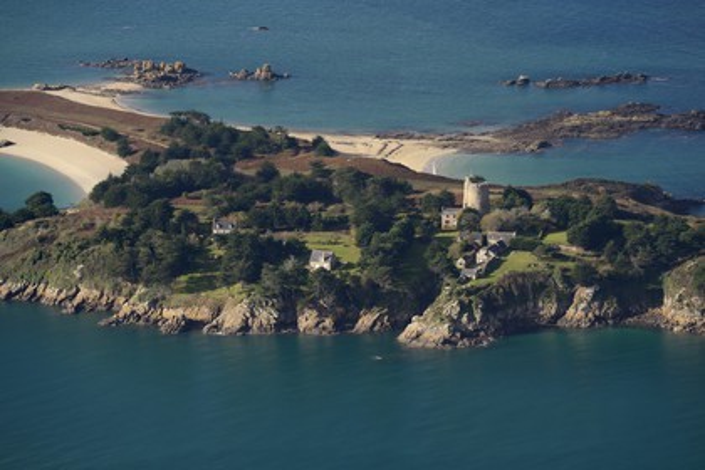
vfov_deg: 8.6
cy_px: 235
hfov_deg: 12.8
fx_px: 3133
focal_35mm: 160
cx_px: 352
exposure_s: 1/1600
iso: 400
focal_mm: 160
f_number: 5.6
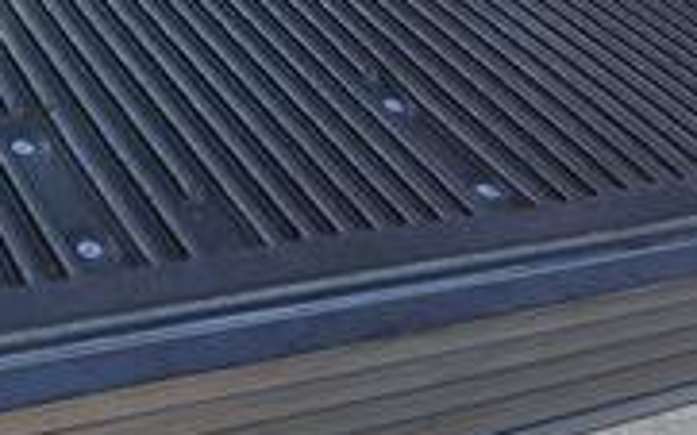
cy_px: -150
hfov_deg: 28.0
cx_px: -35
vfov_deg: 17.8
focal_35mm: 68
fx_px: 1291
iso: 40
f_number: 1.8
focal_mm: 5.54
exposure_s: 1/180
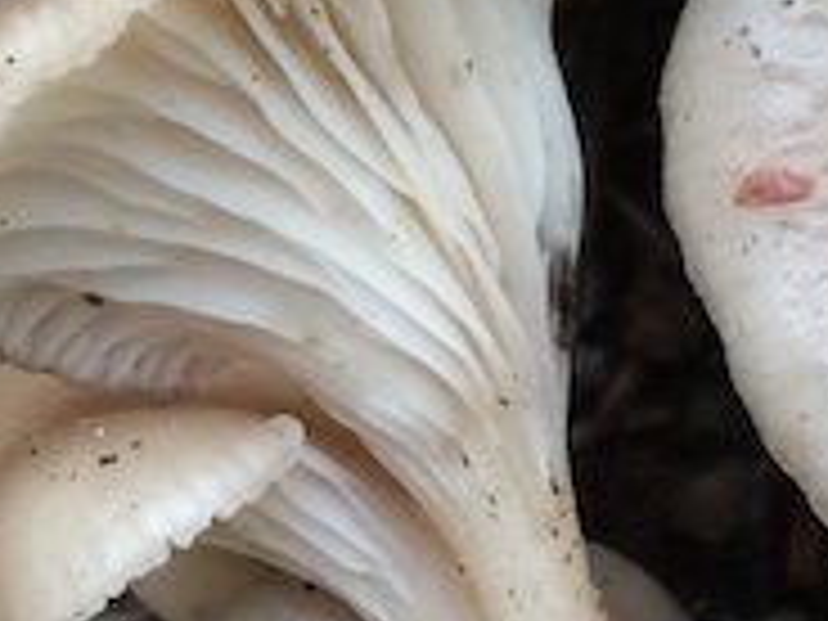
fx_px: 3397
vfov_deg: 10.4
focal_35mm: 142
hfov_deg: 13.9
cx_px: 436
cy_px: 236
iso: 125
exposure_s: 1/33
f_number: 2.2
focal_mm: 4.15
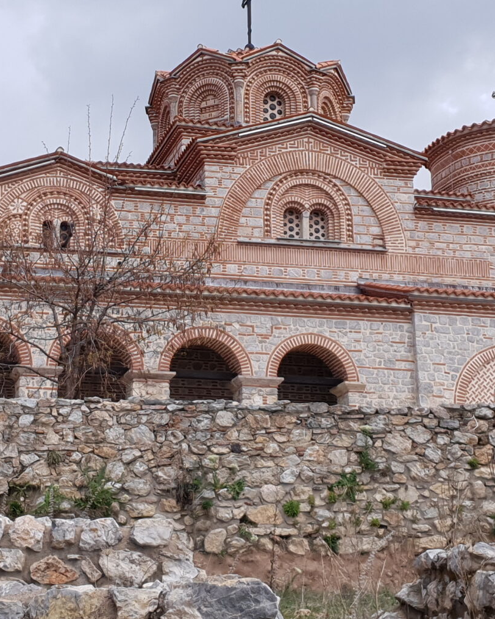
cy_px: 238
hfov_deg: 23.7
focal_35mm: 64
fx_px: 1172
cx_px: 163
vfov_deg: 29.5
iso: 50
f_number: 1.5
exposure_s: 1/3000
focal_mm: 4.3
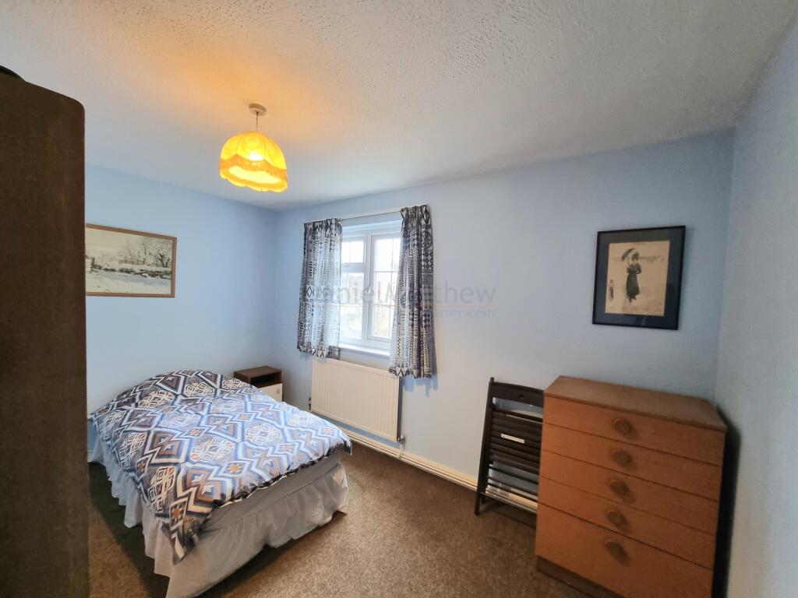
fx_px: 300
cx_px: 399
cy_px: 299
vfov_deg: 89.9
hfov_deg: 106.2
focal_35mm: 13
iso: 250
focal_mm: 2.2
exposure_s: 1/50
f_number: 2.2
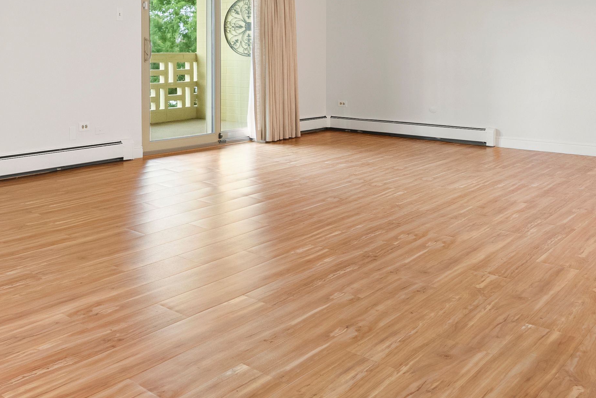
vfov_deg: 34.6
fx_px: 613
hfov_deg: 47.3
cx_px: 74
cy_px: 66
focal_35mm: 37
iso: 640
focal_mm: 16
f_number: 8
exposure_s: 1
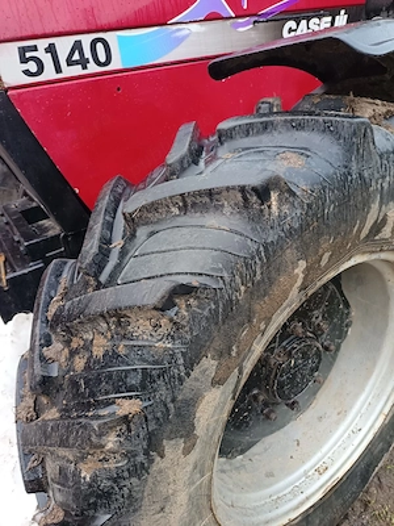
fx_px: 364
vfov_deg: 71.6
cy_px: 263
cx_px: 197
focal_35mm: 24
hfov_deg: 56.8
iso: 360
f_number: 1.75
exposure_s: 1/100
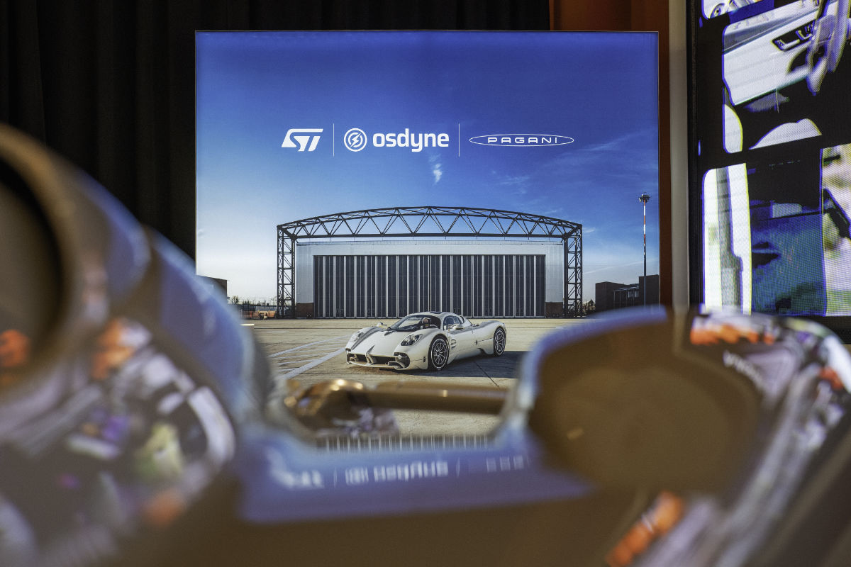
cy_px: 284
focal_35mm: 50
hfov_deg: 39.6
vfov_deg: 27.0
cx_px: 426
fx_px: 1182
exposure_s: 1/250
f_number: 2.5
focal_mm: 50
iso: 1000
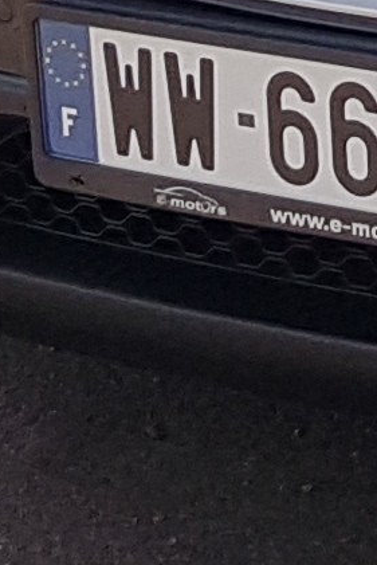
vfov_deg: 7.5
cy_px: -754
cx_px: 1065
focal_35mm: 259
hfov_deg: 5.1
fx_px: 4065
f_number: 1.7
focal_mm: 4.2
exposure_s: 1/1960
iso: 40
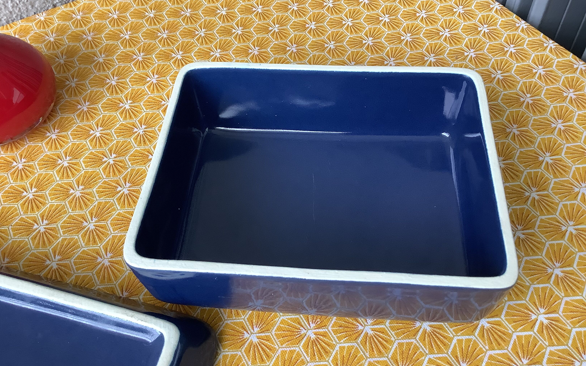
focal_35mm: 33
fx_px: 527
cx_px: 292
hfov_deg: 58.1
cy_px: 168
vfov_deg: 38.3
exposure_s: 1/60
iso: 125
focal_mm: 3.3
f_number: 2.4
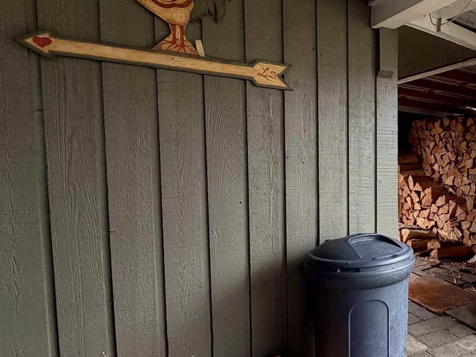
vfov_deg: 46.8
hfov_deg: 50.0
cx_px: 465
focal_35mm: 30
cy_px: 188
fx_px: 412
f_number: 2.2
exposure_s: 1/121
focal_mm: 2.22
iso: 250
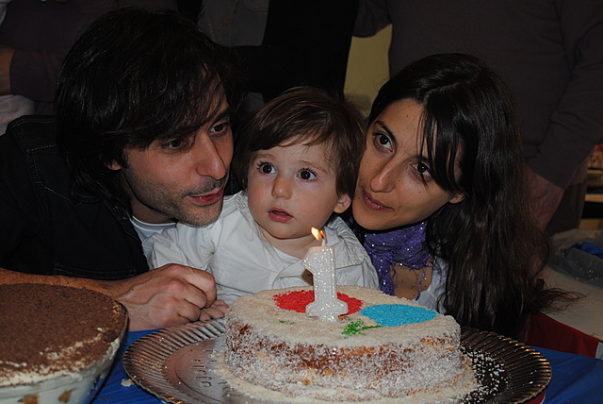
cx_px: 302
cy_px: 202
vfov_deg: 22.7
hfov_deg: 33.4
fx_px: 1006
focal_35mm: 60
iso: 200
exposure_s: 1/60
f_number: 5.3
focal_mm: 40
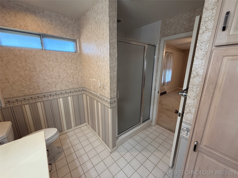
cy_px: 89
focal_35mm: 14
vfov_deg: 85.7
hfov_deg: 102.1
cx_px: 119
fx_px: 96
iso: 320
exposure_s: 1/120
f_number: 2.2
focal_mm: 2.22
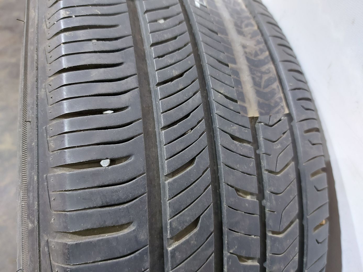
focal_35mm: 24
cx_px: 182
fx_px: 252
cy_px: 136
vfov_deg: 56.8
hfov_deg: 71.6
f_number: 1.8
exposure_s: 1/25
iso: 320
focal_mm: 5.23
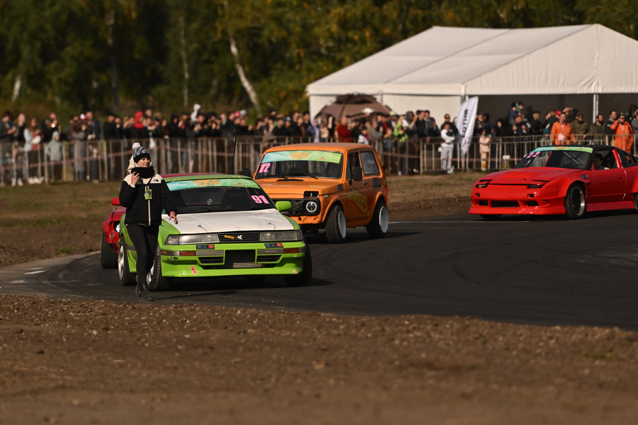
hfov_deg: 6.9
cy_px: 212
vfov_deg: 4.6
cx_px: 319
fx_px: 5316
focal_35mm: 300
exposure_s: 1/32000
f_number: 2.8
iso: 640
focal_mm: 200
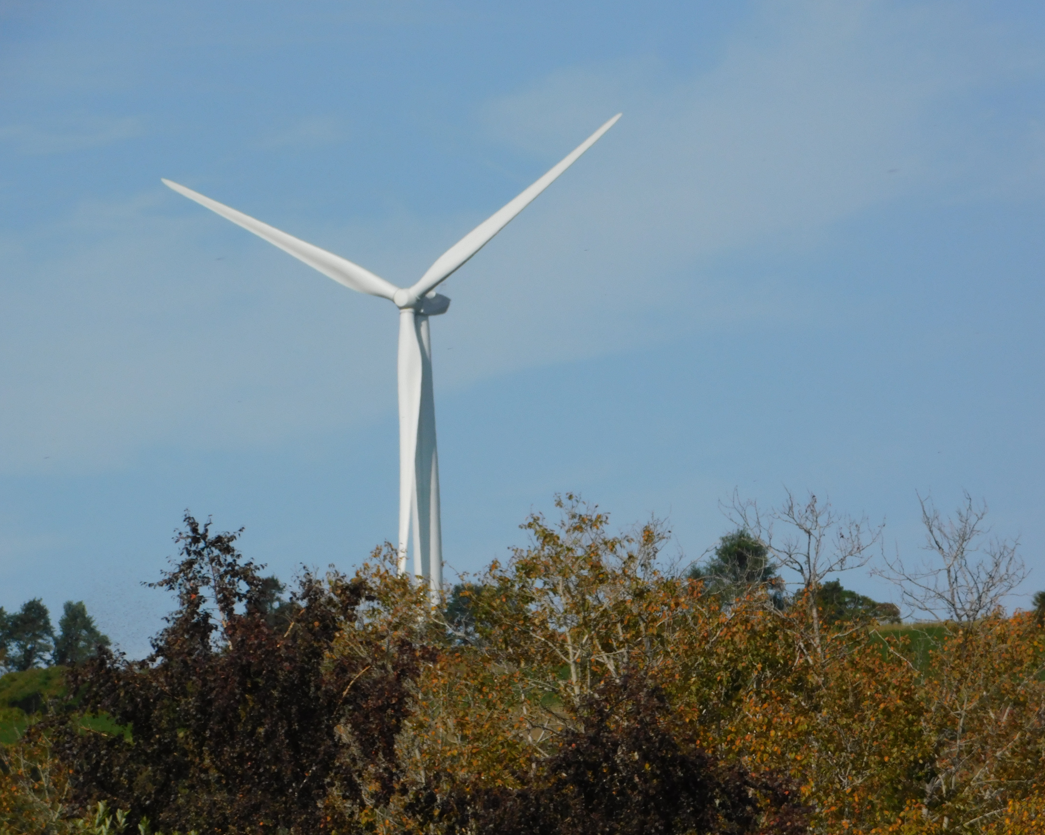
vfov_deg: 4.4
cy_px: 417
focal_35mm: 351
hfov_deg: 5.5
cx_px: 492
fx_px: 10855
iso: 125
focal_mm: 59.7
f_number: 5.8
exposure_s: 1/1000
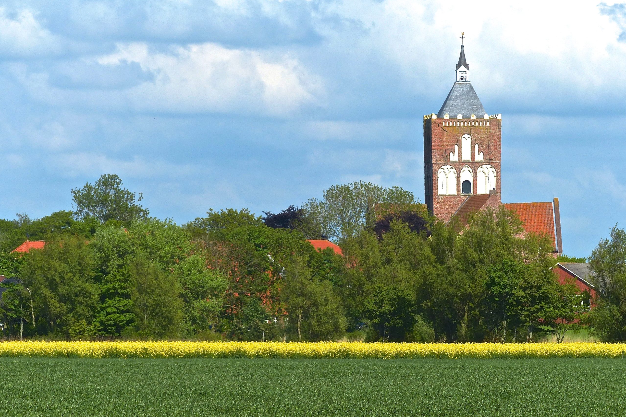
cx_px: 313
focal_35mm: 323
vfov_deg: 4.3
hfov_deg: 6.4
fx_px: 5617
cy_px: 208
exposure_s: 1/400
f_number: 8
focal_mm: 55.7
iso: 100
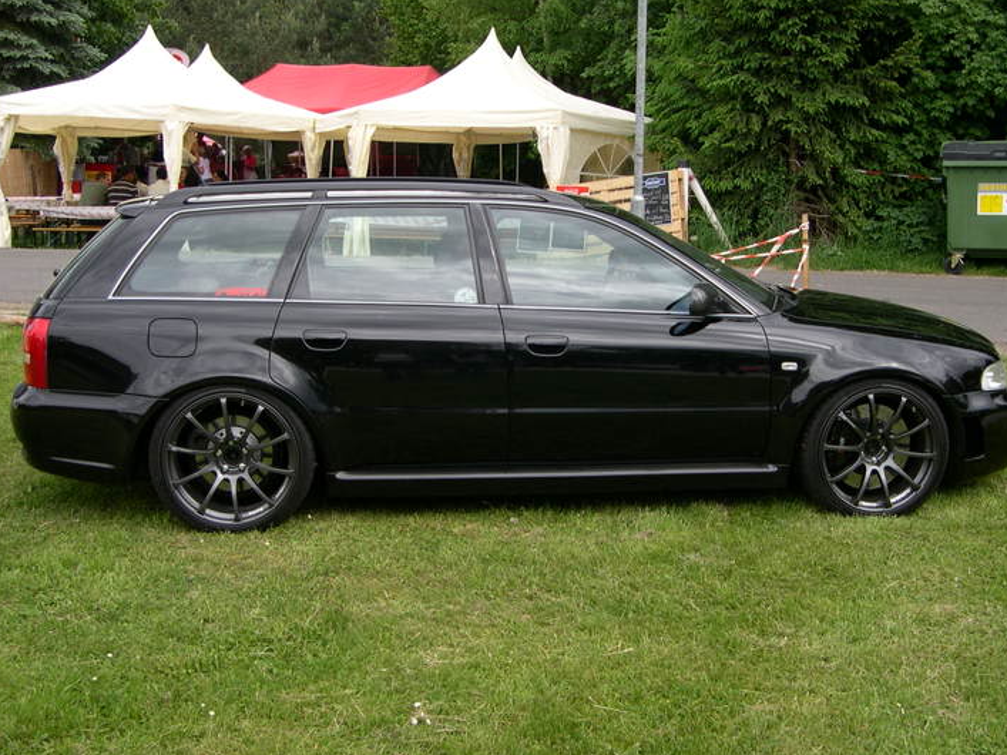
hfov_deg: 43.9
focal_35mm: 43
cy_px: 343
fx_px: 1251
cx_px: 511
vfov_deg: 33.6
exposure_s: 1/496
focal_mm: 8
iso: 100
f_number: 2.8
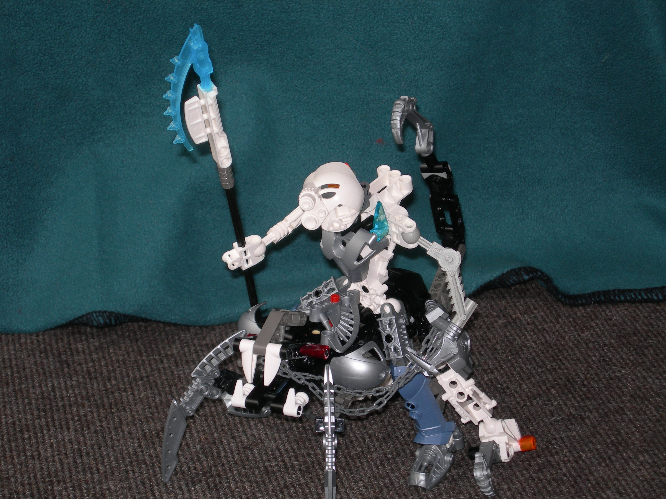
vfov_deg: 13.1
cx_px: 333
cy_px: 250
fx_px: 2174
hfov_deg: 17.4
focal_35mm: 113
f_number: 4.9
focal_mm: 23.4
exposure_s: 1/60.1
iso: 50
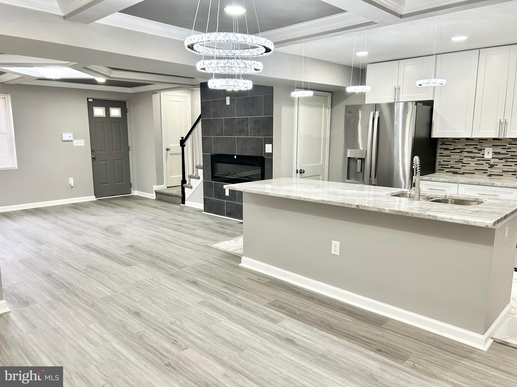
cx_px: 258
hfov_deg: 67.3
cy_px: 194
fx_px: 388
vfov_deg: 53.1
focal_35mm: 26
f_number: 1.5
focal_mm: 5.7
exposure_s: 1/60
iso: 64
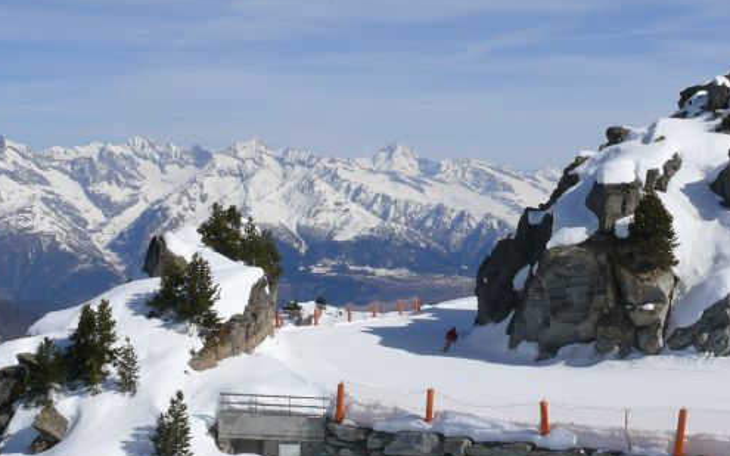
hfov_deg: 33.8
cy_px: 187
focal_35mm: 60
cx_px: 456
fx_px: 1193
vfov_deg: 21.6
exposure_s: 1/800
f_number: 8
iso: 100
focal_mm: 7.4
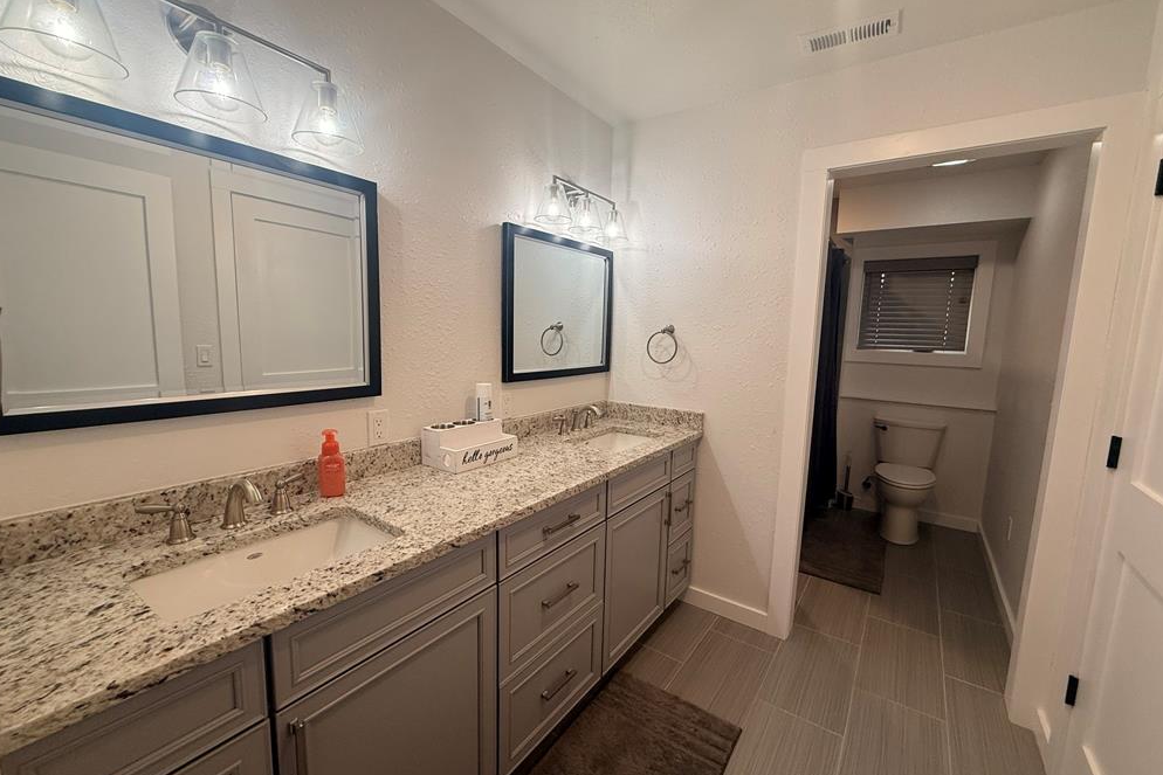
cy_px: 390
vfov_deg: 77.3
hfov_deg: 100.4
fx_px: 485
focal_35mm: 15
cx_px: 590
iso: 125
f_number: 2.2
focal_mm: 2.22
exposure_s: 1/120
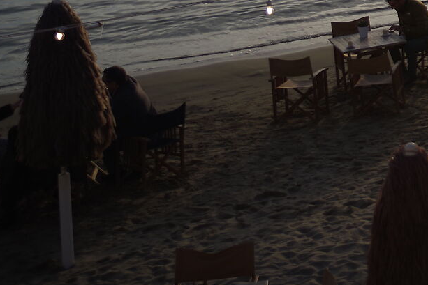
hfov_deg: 17.8
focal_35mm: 94
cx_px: 751
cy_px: -217
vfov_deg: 13.2
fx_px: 1118
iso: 100
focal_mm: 24
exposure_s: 1/1600
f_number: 2.8
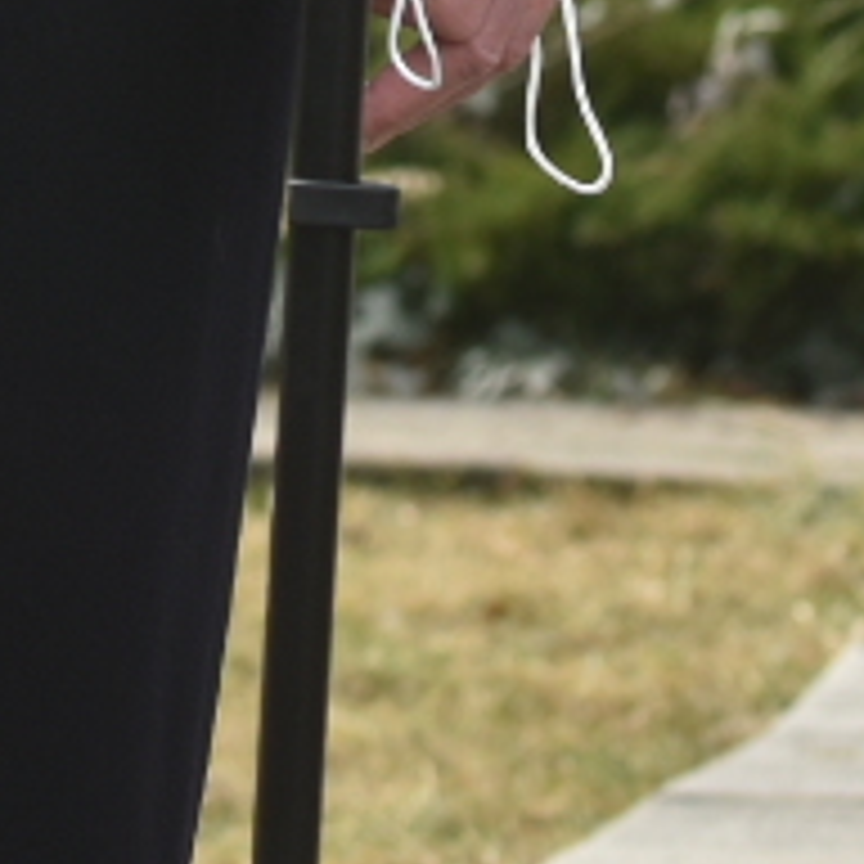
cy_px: -1436
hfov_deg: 2.1
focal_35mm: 840
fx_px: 23720
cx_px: 814
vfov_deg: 2.1
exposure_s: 1/200
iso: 100
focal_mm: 78
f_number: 5
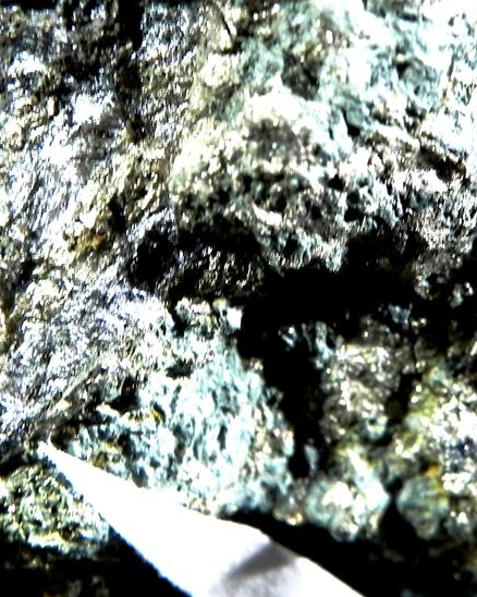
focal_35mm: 147
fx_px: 2596
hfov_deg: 10.5
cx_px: 159
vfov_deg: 13.1
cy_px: 230
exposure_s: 1/28.3
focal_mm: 11.8
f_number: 3.5
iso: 185
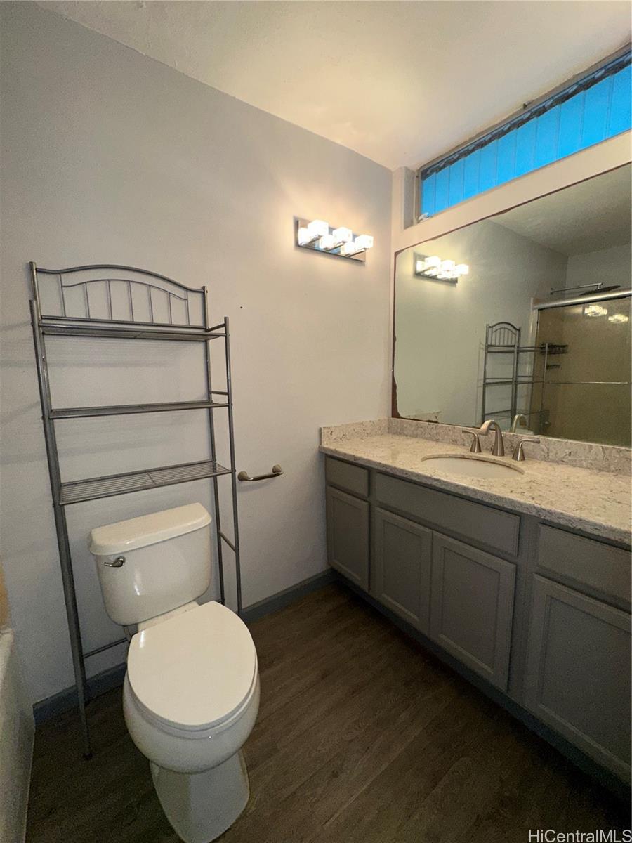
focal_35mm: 14
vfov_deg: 102.1
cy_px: 422
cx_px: 316
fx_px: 341
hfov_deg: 85.7
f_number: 2.2
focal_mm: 2.22
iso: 50
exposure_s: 1/122
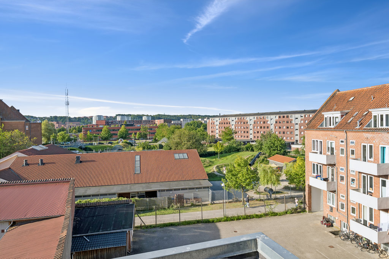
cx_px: 194
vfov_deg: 53.1
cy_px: 130
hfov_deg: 73.7
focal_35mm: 24
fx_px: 259
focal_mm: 24
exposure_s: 1/400
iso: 200
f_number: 8
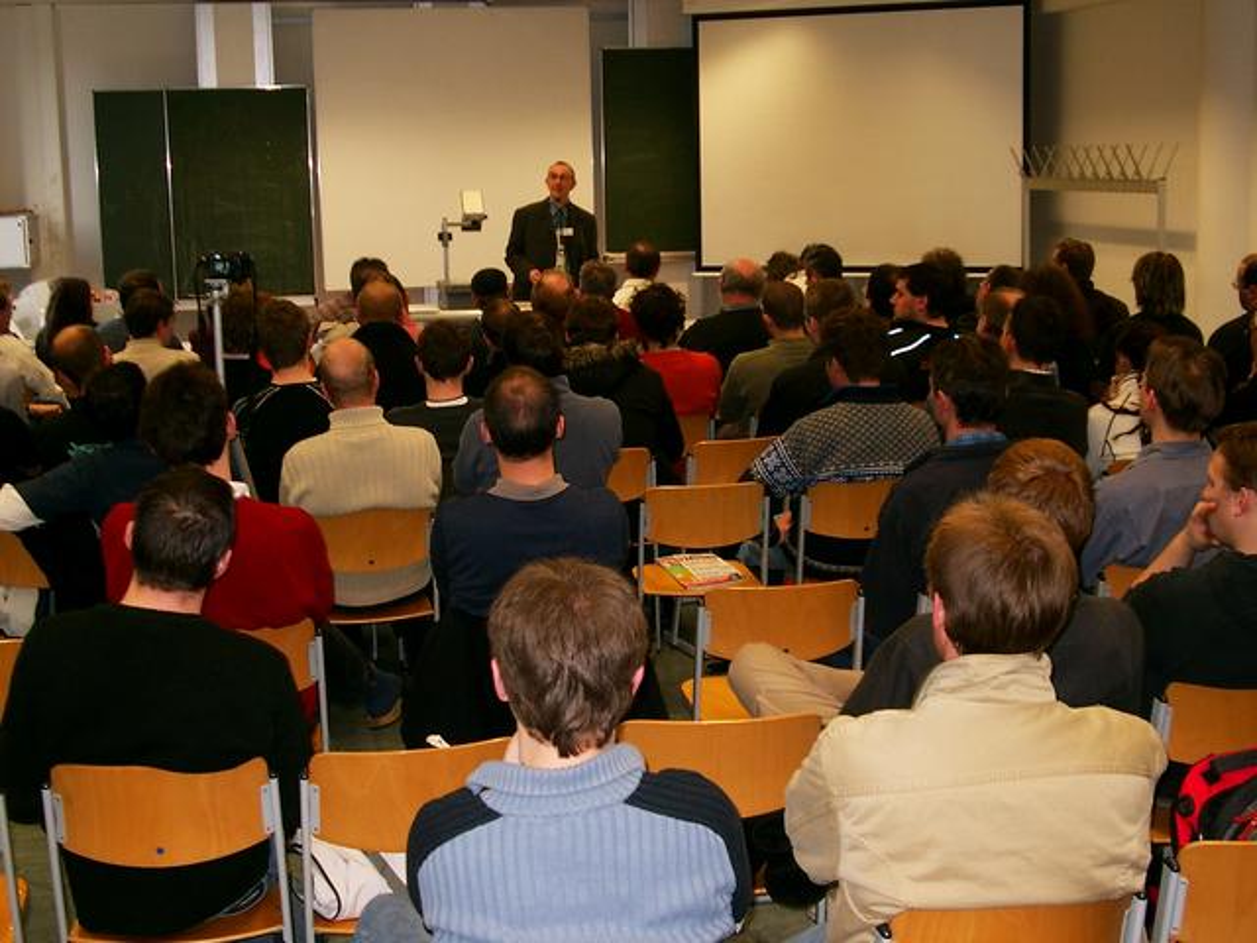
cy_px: 472
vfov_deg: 29.7
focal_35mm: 49
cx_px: 628
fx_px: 1779
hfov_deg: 38.9
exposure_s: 1/60
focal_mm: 10.2
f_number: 3
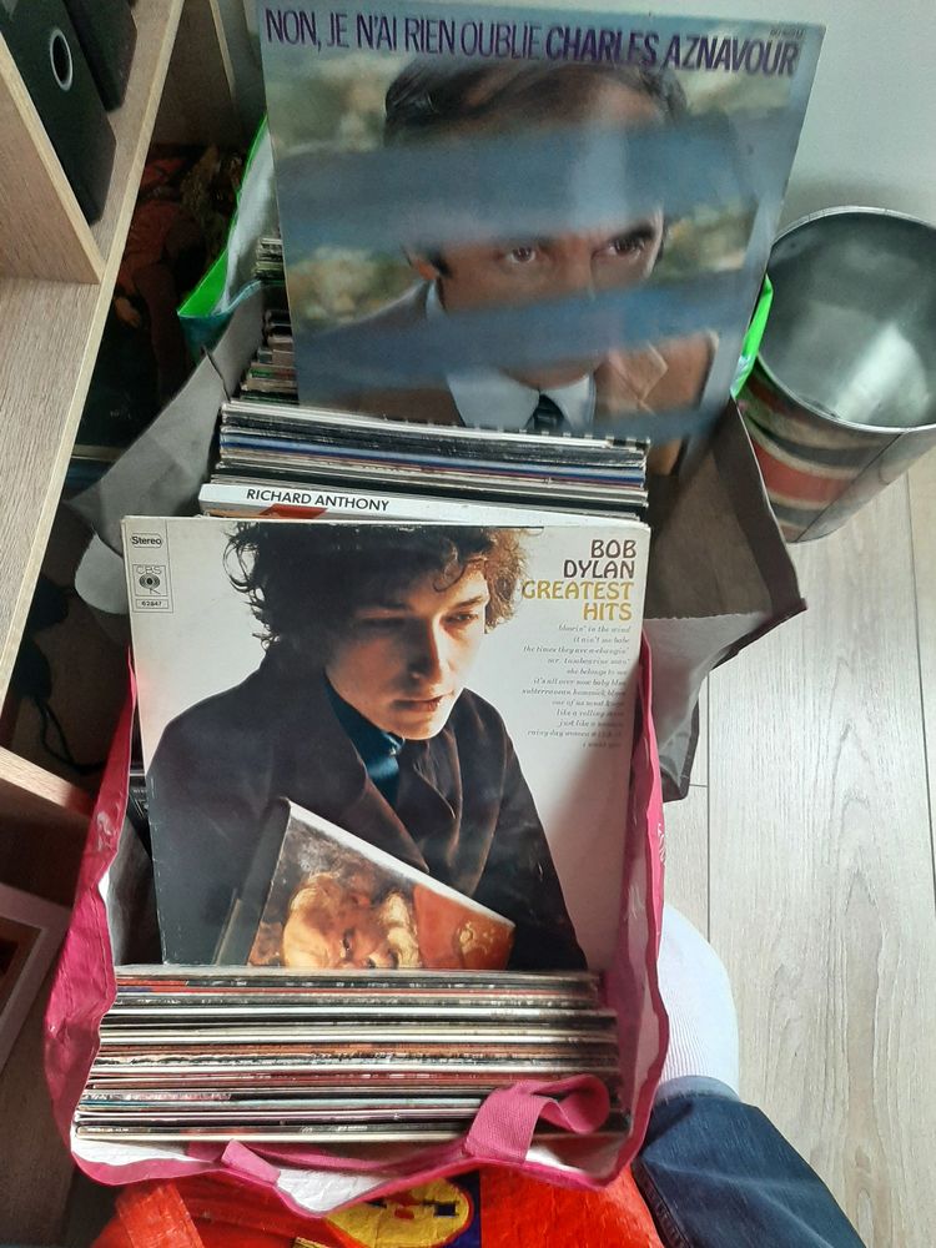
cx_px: 468
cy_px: 624
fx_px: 937
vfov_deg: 67.3
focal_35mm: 26
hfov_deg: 53.1
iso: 320
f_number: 1.7
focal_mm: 3.93
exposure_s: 1/25
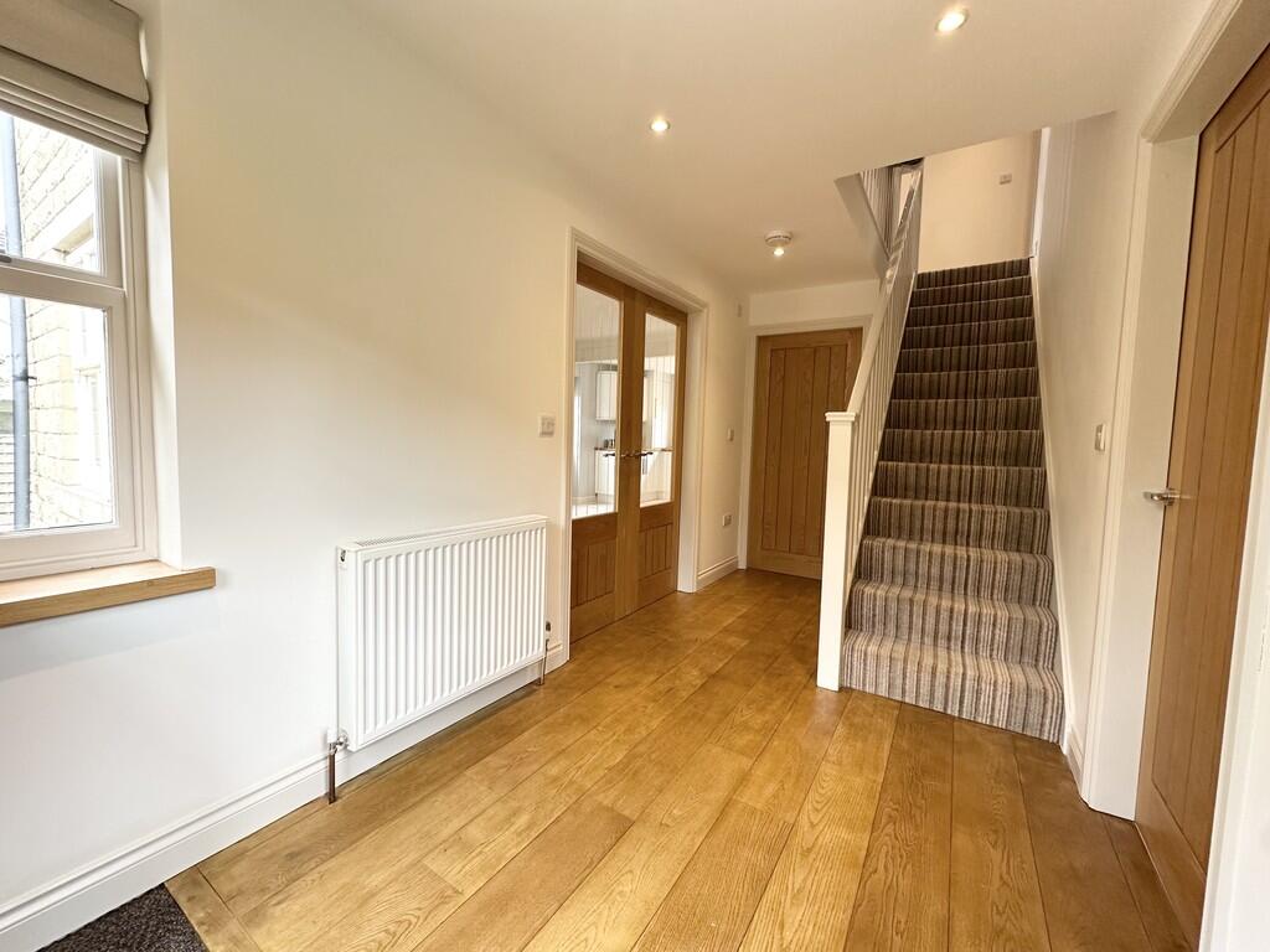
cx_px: 635
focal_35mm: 14
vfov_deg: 85.7
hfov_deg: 102.1
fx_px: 514
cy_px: 476
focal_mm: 2.22
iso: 125
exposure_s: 1/99
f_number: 2.2
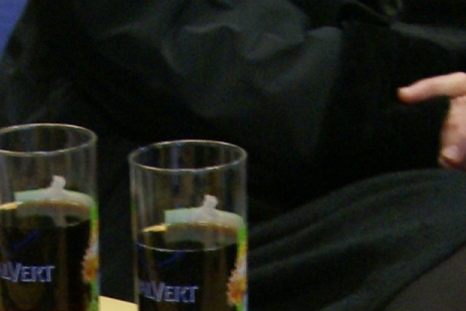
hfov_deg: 7.3
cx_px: 114
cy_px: 658
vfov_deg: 4.8
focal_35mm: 281
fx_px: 3640
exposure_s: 1/20
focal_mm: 30
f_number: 4
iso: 400
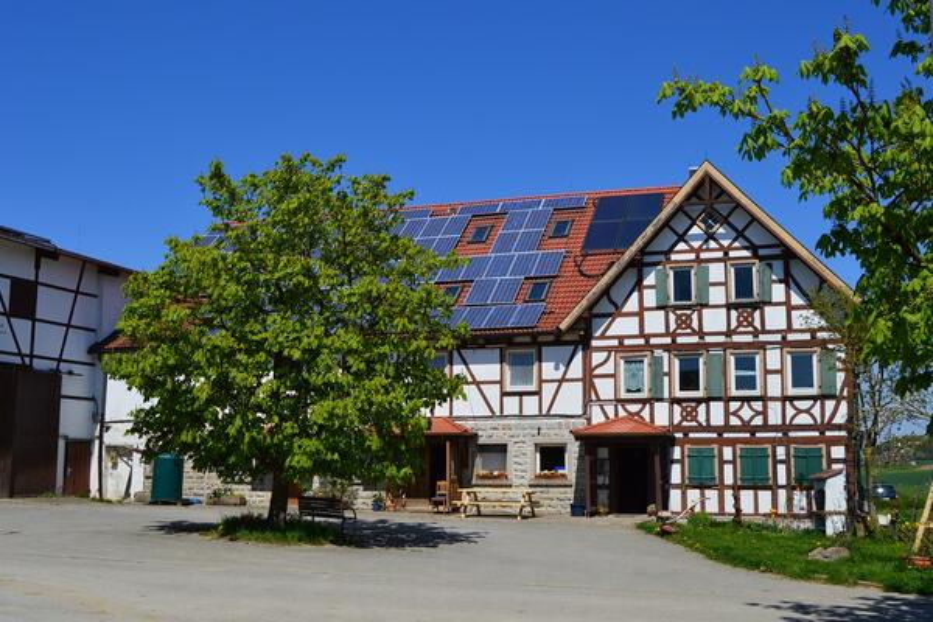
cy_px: 311
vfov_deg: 34.2
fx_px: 1011
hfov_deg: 49.6
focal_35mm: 39
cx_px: 466
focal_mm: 26
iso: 200
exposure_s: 1/500
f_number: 11
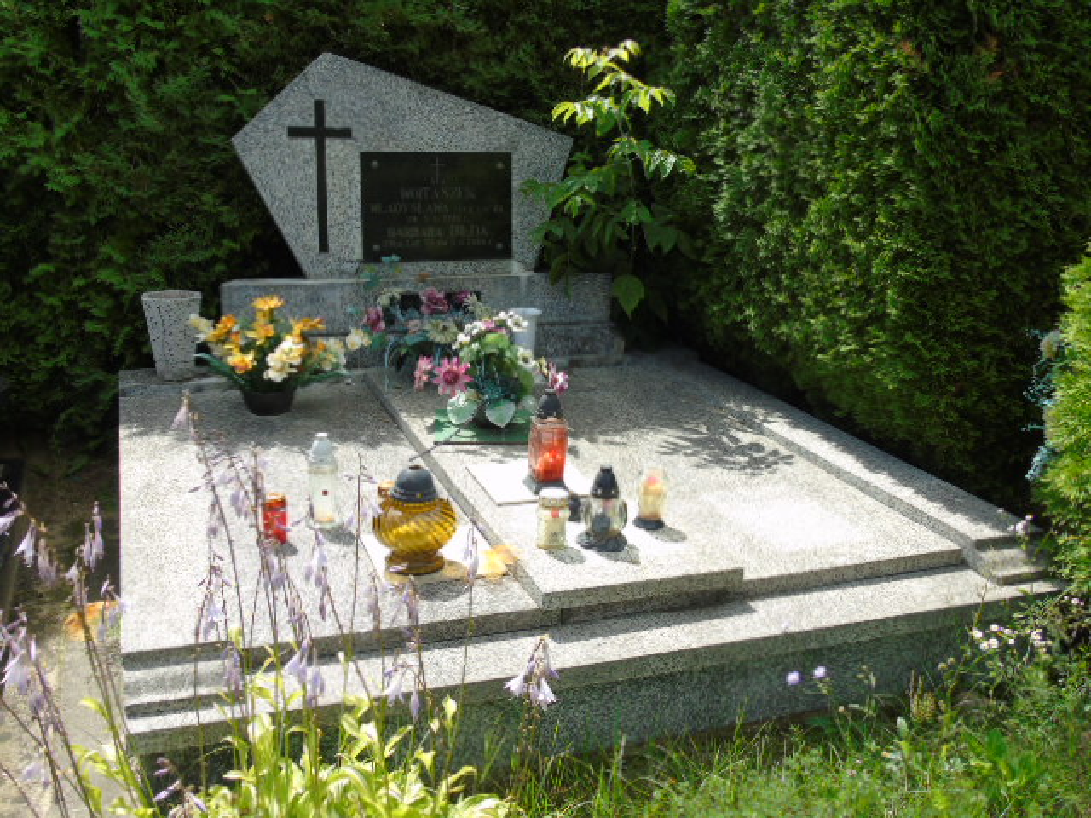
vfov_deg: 41.8
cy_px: 409
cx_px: 546
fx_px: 1072
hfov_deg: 54.0
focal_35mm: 34
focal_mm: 6.1
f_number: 3.8
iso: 80
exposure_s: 1/400
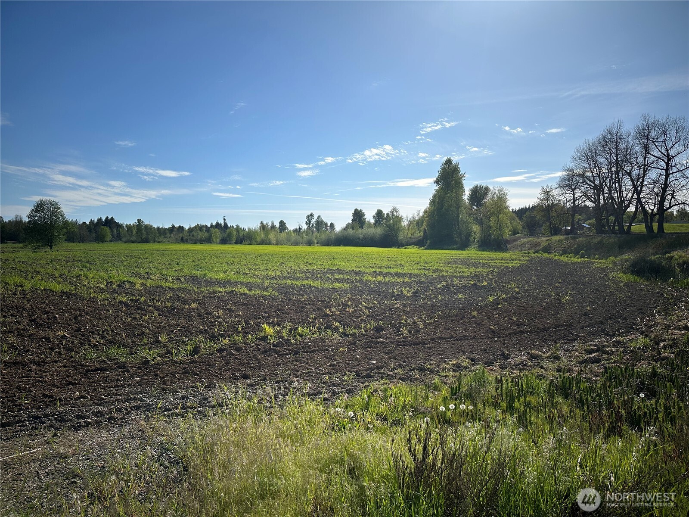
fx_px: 478
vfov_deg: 56.8
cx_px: 344
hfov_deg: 71.6
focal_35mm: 24
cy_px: 258
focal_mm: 6.86
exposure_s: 1/9709
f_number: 1.78
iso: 80
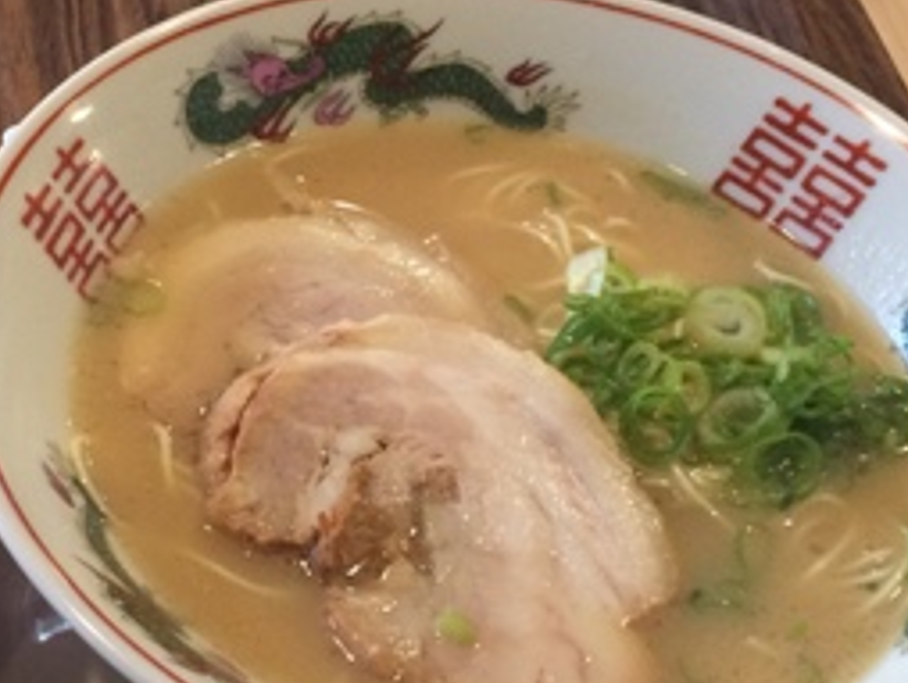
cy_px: 358
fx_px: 1917
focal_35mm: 73
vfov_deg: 20.2
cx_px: 147
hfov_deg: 26.0
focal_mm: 4.15
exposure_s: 1/30
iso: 160
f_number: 2.2
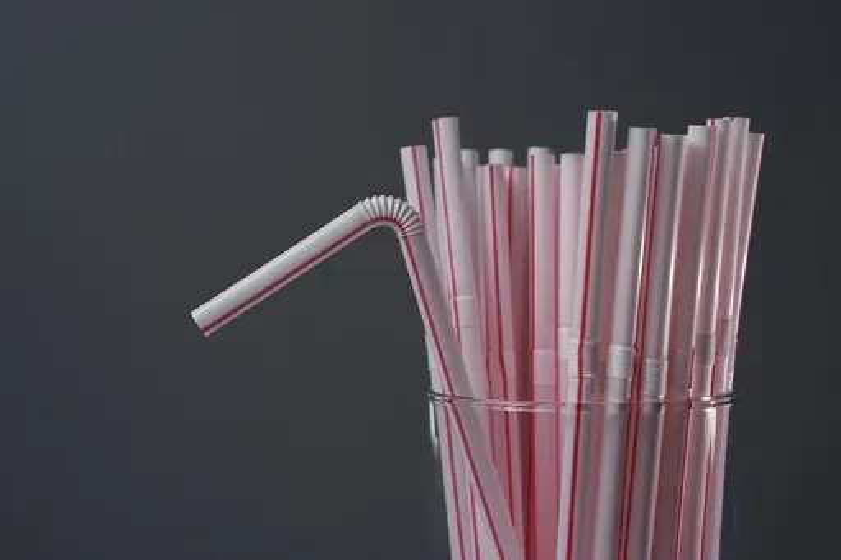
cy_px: 280
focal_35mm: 70
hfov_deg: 28.9
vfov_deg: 19.4
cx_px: 420
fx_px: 1635
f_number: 8
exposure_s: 1/1000
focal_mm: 70
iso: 200
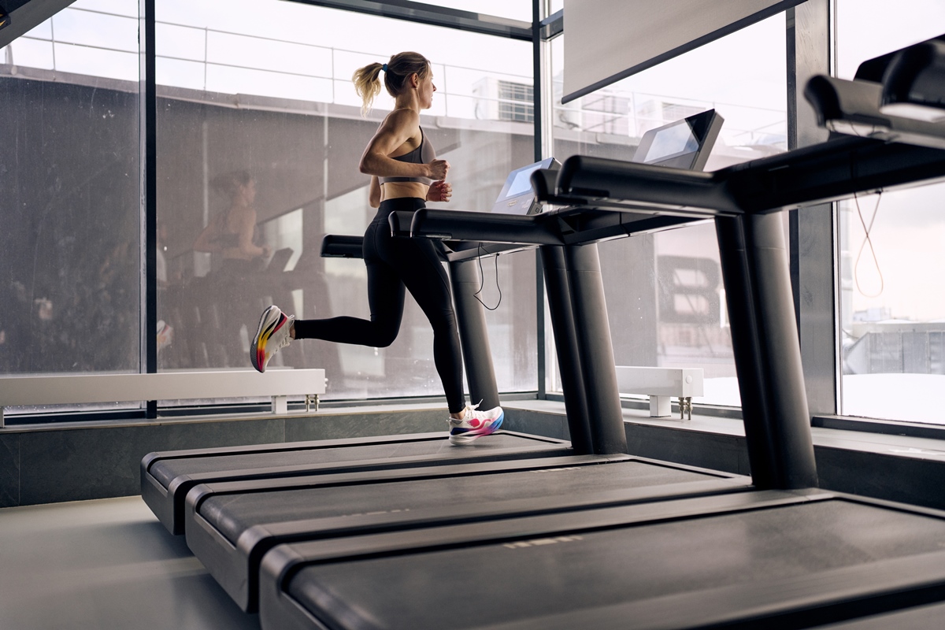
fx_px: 919
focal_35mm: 35
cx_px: 472
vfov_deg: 37.9
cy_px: 315
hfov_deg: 54.4
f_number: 1.4
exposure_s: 1/2000
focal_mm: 35
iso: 250
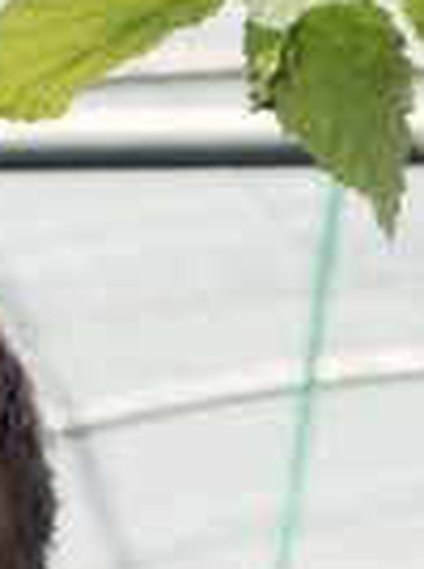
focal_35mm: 314
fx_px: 5145
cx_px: -320
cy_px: 841
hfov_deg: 4.7
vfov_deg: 6.2
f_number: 7.1
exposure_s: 1/250
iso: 200
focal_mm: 42
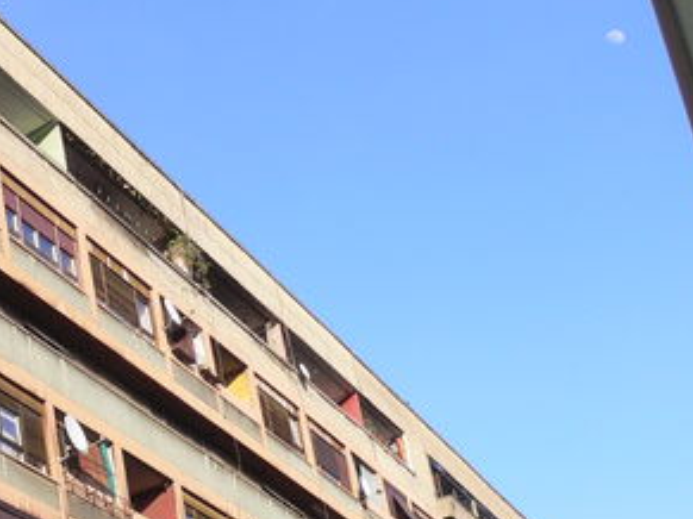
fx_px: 1541
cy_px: 495
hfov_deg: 23.9
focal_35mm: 77
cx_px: -45
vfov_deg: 18.7
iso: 80
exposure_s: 1/160
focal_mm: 5.8
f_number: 5.6
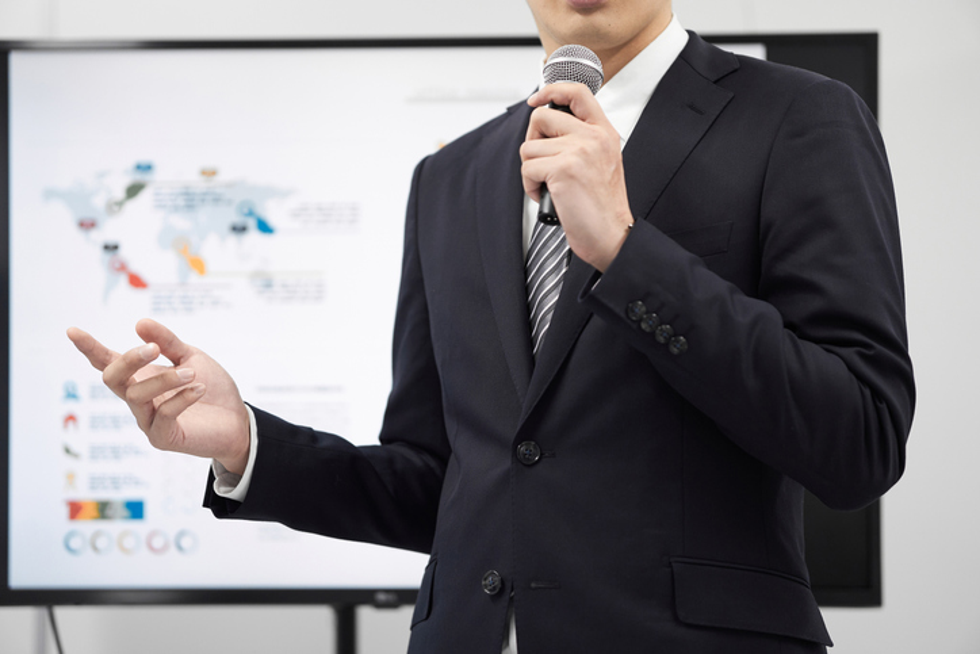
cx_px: 490
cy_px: 327
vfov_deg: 16.3
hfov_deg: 24.2
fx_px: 2287
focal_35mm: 84
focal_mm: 56
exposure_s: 1/320
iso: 200
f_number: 1.4
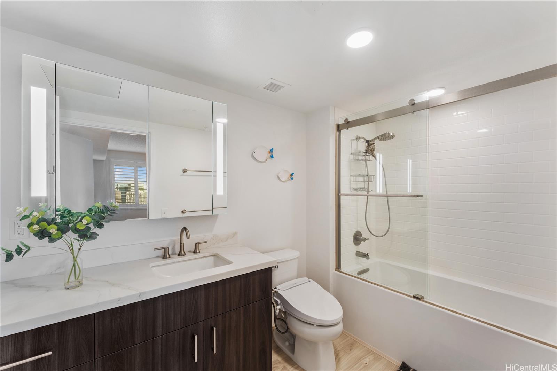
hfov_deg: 104.3
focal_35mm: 14
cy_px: 186
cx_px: 278
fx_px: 217
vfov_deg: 81.2
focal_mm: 14
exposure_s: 1/6
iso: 400
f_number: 9
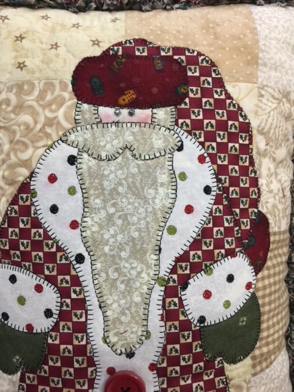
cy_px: 196
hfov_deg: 48.2
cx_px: 147
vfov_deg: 61.7
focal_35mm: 29
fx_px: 328
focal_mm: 4.15
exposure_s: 1/15
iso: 100
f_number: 2.2
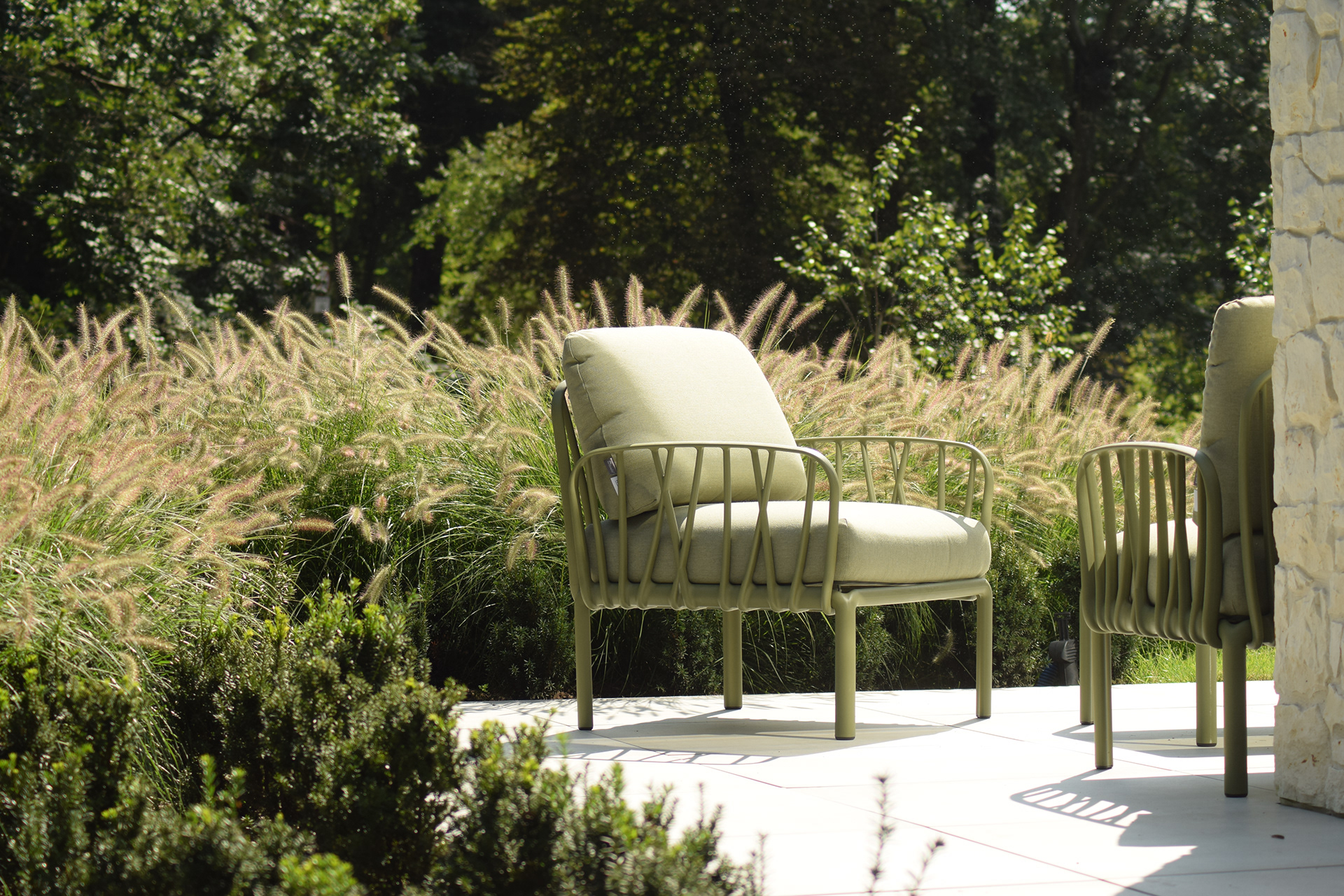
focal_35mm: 105
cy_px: 448
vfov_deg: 13.0
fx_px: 3920
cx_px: 672
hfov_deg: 19.5
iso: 200
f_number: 6.3
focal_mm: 70
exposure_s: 1/640
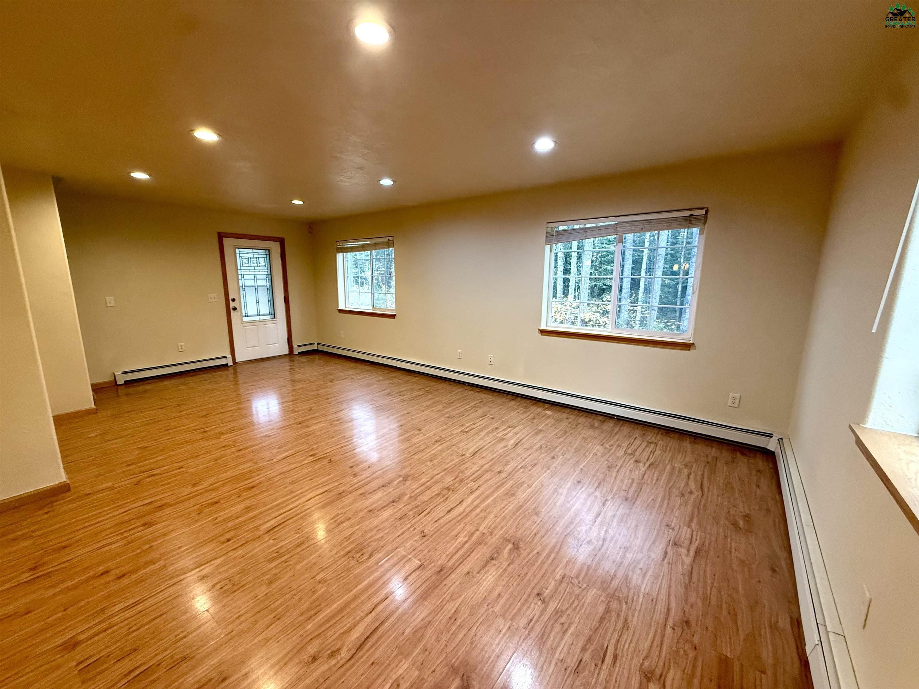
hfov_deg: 102.1
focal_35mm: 14
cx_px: 460
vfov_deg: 85.7
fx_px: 372
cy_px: 344
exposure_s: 1/120
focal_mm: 2.22
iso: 250
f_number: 2.2
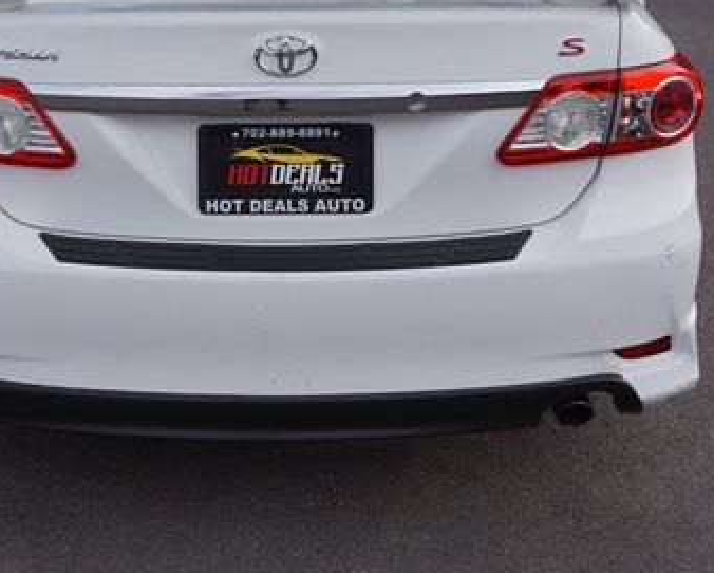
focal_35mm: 56
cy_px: 127
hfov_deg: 33.4
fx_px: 1182
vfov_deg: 26.8
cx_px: 251
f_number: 6.3
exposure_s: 1/200
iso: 100
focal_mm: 21
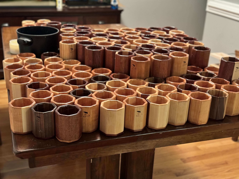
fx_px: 331
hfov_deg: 39.7
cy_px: 90
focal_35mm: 48
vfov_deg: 30.3
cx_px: 120
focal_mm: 6.86
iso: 640
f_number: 1.78
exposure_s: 1/20
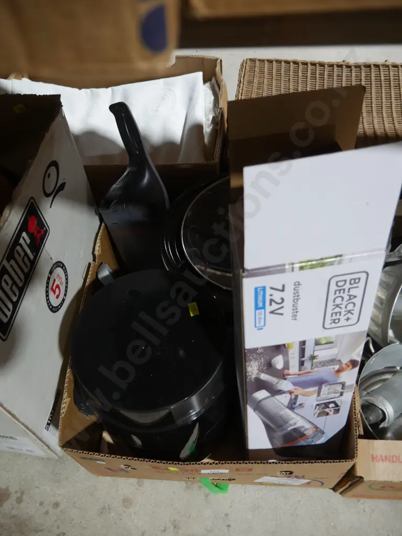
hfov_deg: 49.7
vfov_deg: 63.4
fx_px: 434
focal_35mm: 28
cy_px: 268
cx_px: 201
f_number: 3.5
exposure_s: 1/60
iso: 500
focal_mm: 14
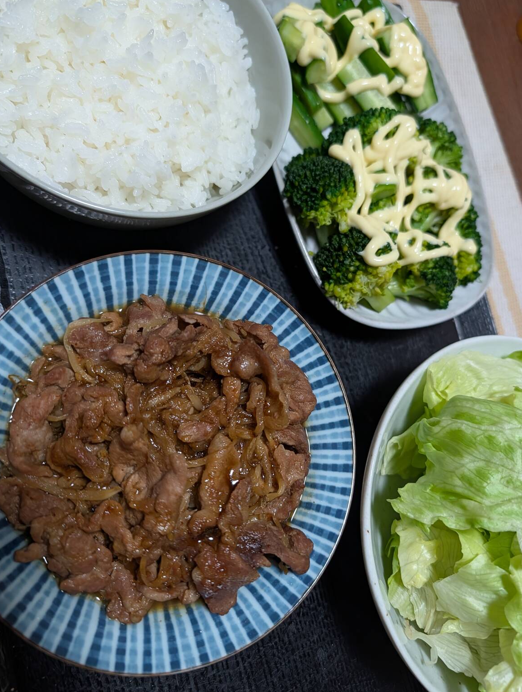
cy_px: 344
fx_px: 501
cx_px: 267
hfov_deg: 55.0
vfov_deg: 69.3
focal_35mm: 25
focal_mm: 6.9
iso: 1090
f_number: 1.68
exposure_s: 1/135
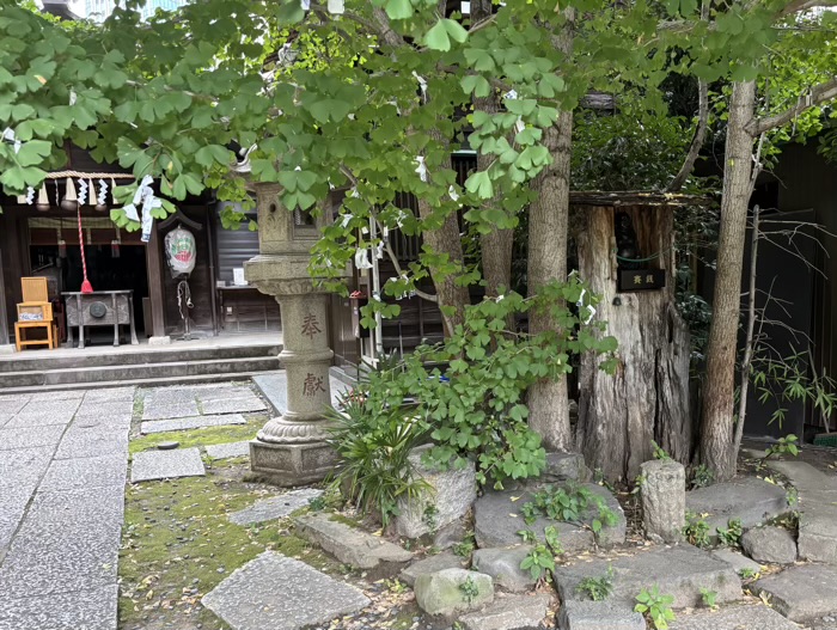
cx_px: 418
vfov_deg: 53.2
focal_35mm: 26
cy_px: 315
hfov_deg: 67.2
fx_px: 630
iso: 320
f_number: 1.6
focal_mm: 5.96
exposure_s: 1/60
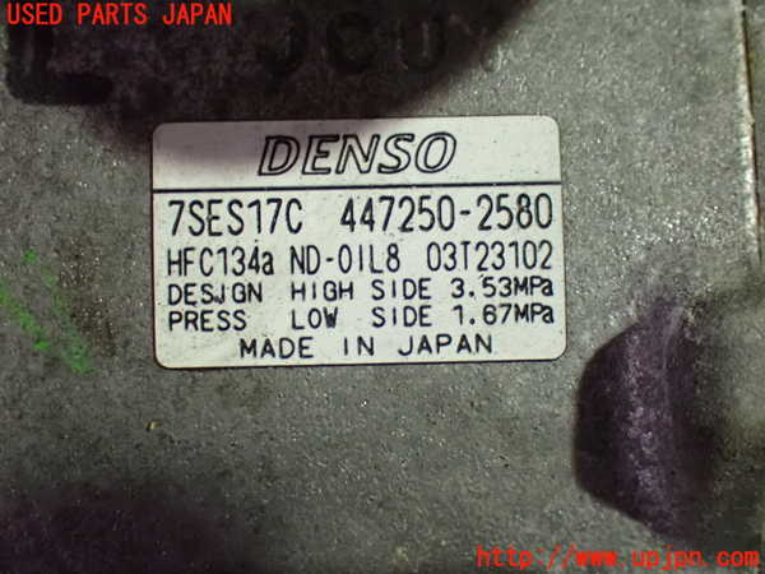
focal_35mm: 67
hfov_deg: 29.0
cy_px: 287
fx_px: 1481
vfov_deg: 21.9
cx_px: 382
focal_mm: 11.88
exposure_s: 1/30
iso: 1600
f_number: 3.8
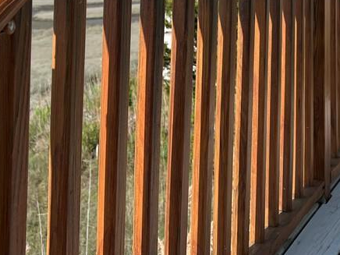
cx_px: 238
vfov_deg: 22.7
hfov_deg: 31.3
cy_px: -23
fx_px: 599
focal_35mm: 61
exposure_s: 1/4115
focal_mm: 5.7
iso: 50
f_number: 1.5
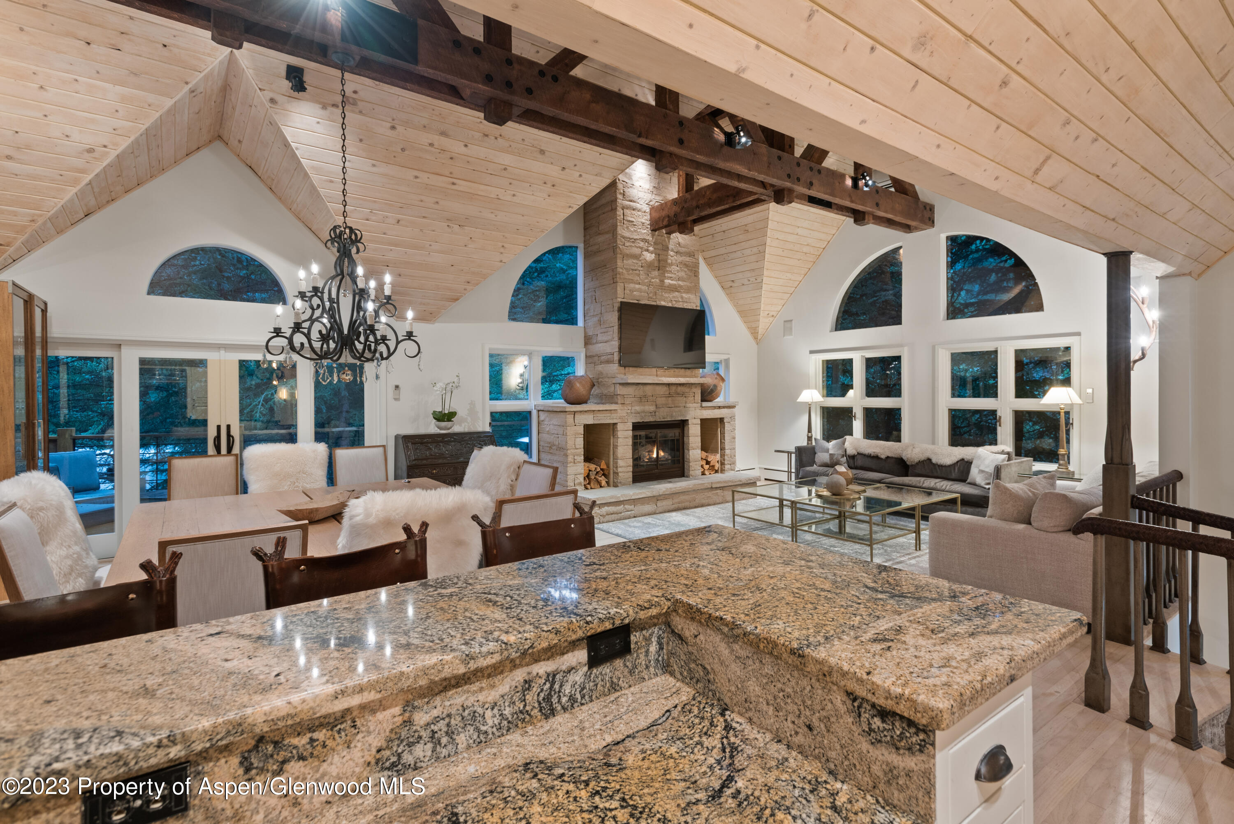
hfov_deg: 93.3
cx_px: 617
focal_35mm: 17
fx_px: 583
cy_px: 412
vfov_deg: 70.5
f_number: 7.1
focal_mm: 17
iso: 500
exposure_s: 1.3
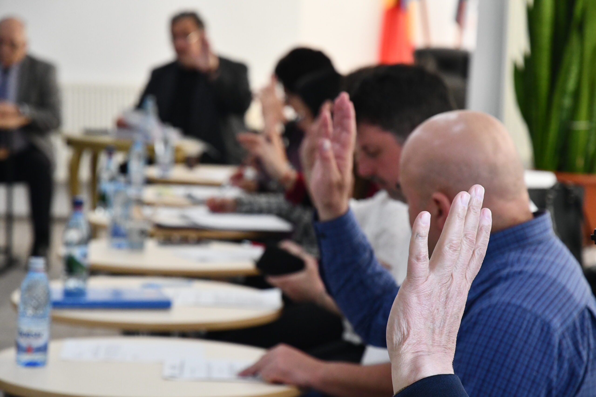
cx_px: 298
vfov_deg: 11.4
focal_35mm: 120
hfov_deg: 17.1
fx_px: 1987
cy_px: 198
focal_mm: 80
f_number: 5.6
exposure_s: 1/125
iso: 2500
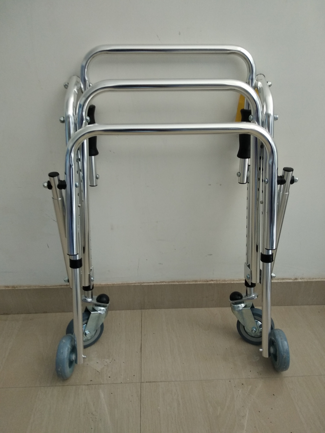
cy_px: 216
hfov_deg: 53.1
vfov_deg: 67.3
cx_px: 162
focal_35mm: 26
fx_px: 325
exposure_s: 1/33
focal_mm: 3.81
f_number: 2.2
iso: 400
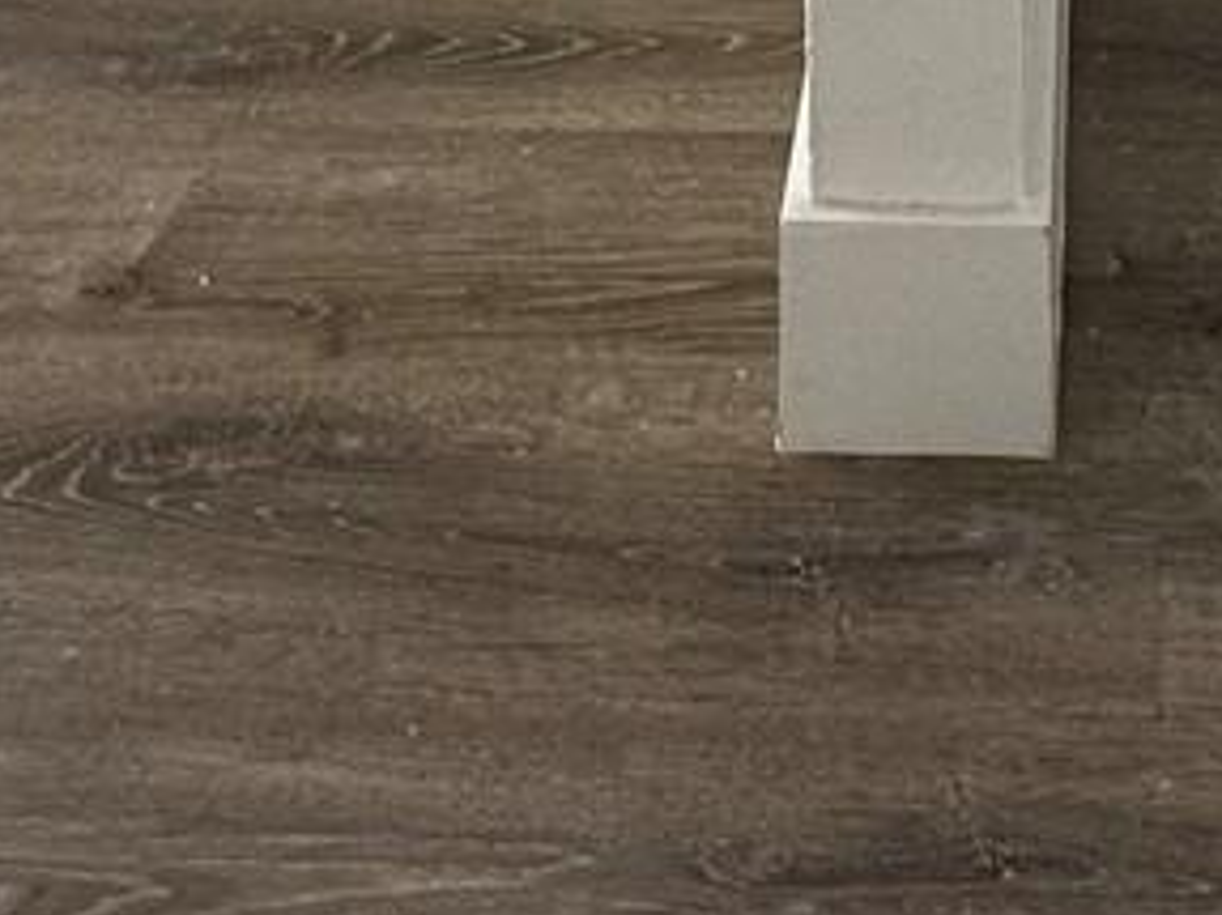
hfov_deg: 24.5
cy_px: -1613
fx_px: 2752
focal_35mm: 78
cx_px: 1039
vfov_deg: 12.2
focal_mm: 2.22
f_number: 2.2
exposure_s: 1/120
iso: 100
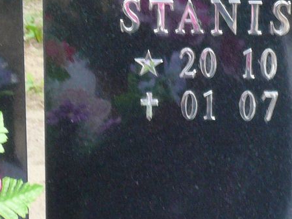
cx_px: 192
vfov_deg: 7.1
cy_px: 59
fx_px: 1772
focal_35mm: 210
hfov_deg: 9.4
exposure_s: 1/25
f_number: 4.1
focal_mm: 10.3
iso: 100
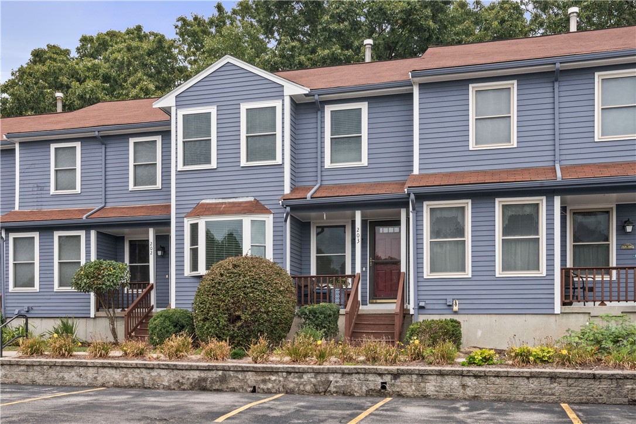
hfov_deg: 53.1
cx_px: 318
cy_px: 212
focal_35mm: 36
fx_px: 636
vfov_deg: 36.9
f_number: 14
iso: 400
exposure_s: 1/100
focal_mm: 24
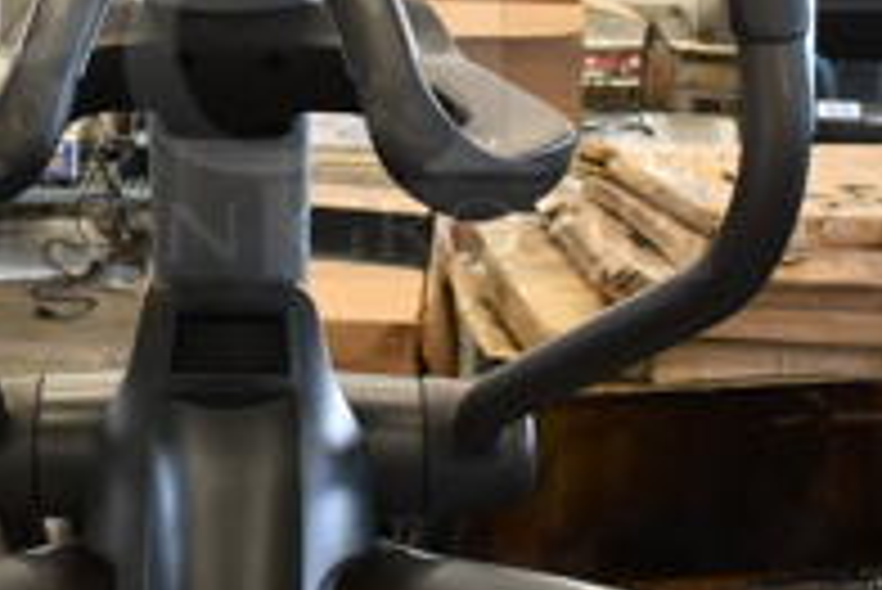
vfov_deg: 16.1
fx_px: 2059
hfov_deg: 23.9
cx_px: 212
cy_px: 41
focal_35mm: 84
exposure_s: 1/30
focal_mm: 18
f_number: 3.5
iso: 280
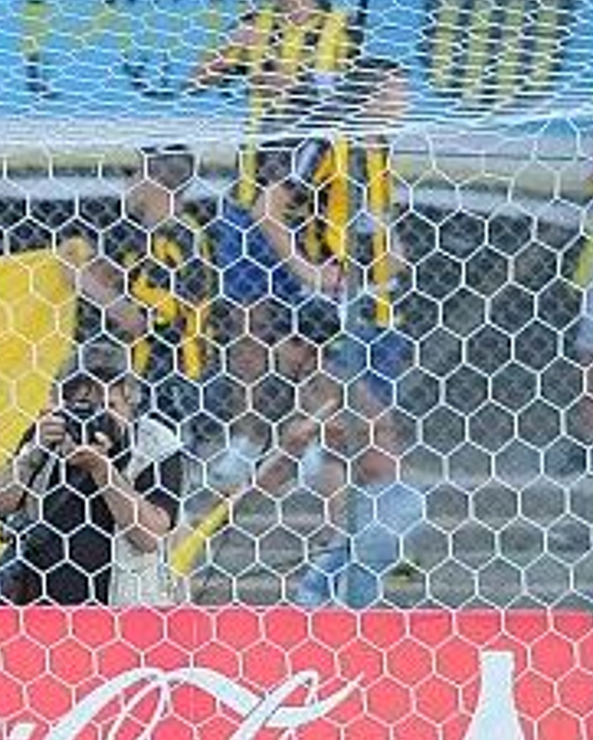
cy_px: 88
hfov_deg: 0.9
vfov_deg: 1.1
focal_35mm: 1743
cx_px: -149
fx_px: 38212
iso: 1250
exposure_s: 1/800
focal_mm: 300
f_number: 4
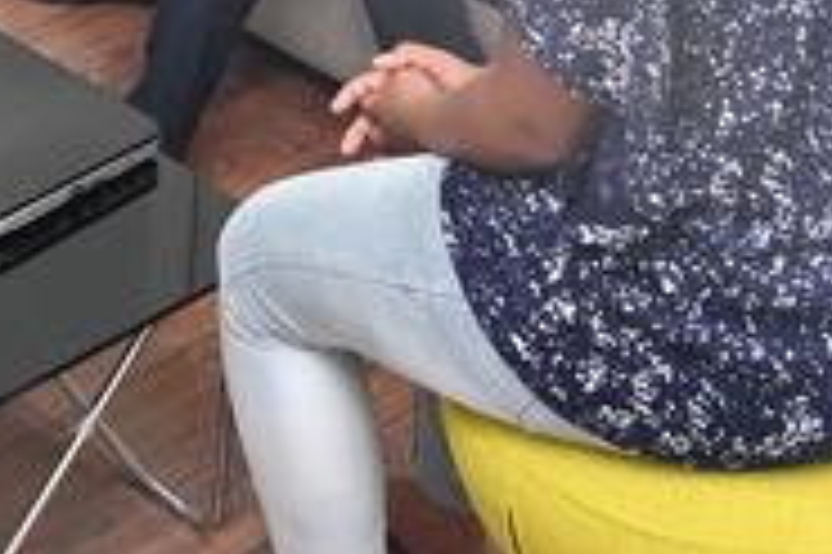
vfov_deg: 12.3
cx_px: -193
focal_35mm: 98
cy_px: -565
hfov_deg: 19.5
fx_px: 2263
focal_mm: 24
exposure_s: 1/125
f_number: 6.3
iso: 2500
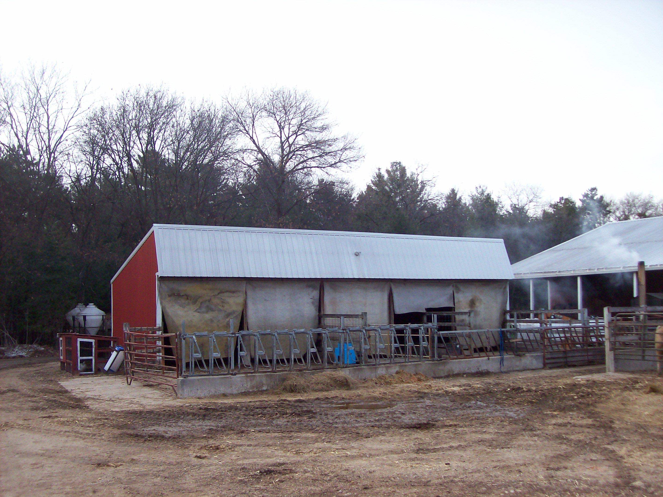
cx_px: 332
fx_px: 689
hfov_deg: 51.4
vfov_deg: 39.6
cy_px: 248
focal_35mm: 36
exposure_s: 1/429
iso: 80
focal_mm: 6
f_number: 2.7
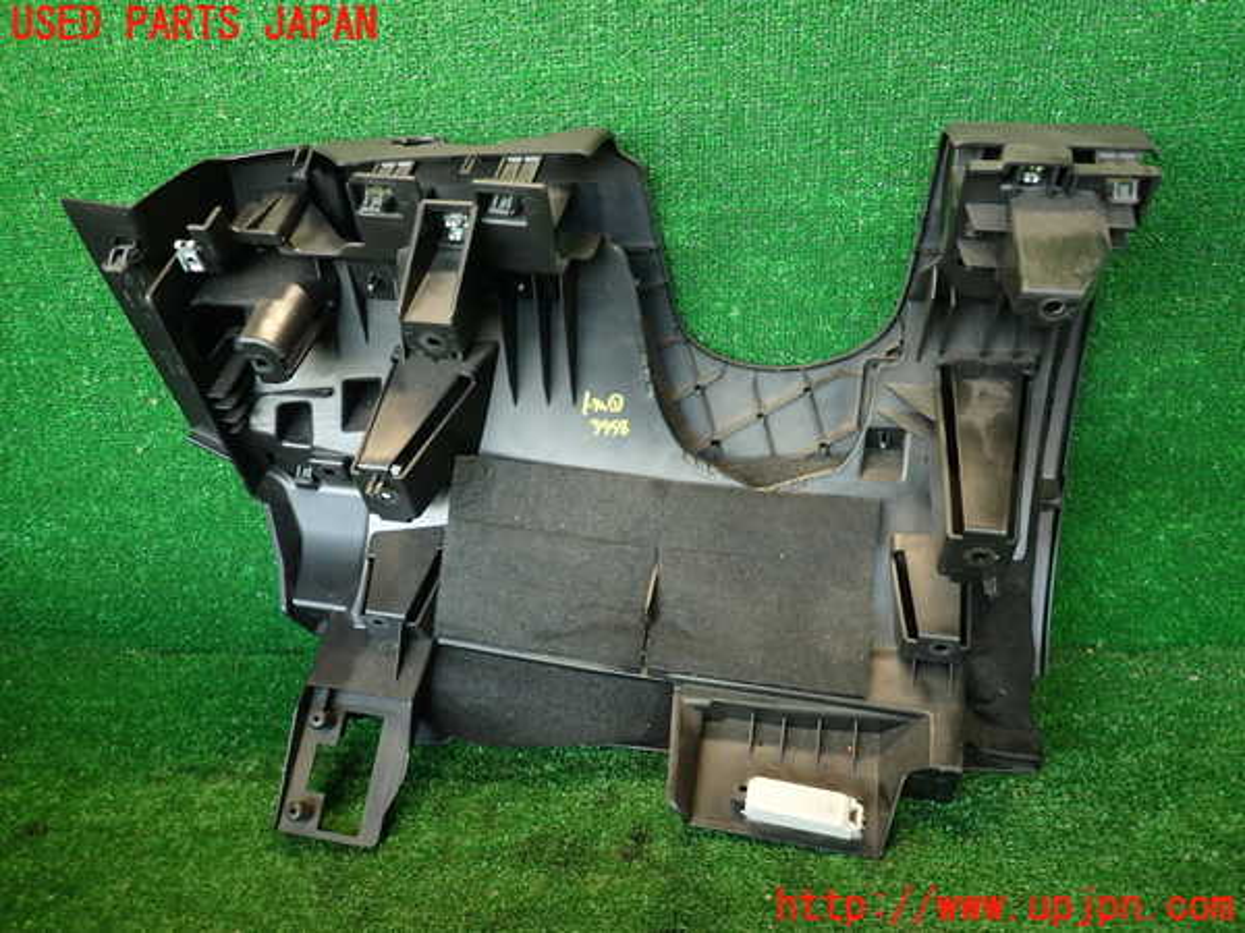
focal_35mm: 25
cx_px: 622
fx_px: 899
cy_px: 466
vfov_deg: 54.9
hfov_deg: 69.4
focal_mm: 4.5
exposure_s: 1/40
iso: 200
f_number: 2
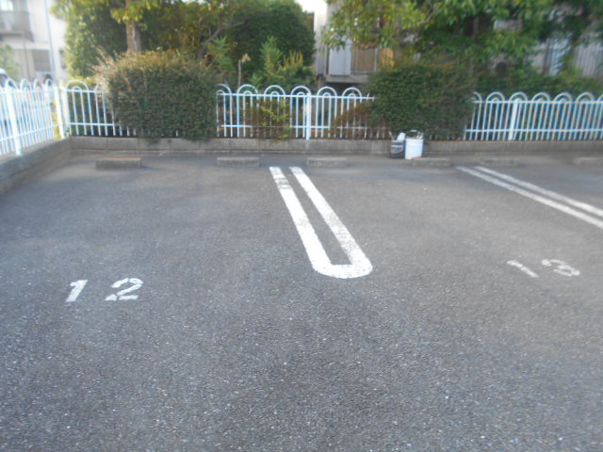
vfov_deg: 53.1
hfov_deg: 67.3
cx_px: 302
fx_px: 453
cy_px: 226
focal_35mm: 26
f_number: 3.2
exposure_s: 1/40
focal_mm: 4.6
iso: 80
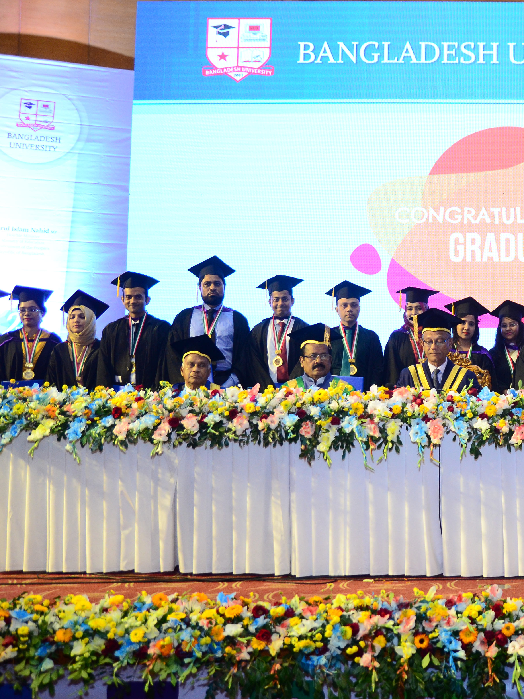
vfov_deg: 44.1
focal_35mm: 43
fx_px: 863
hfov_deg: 31.8
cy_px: 354
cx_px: 491
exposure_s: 1/80
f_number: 4
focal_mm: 19
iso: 1000
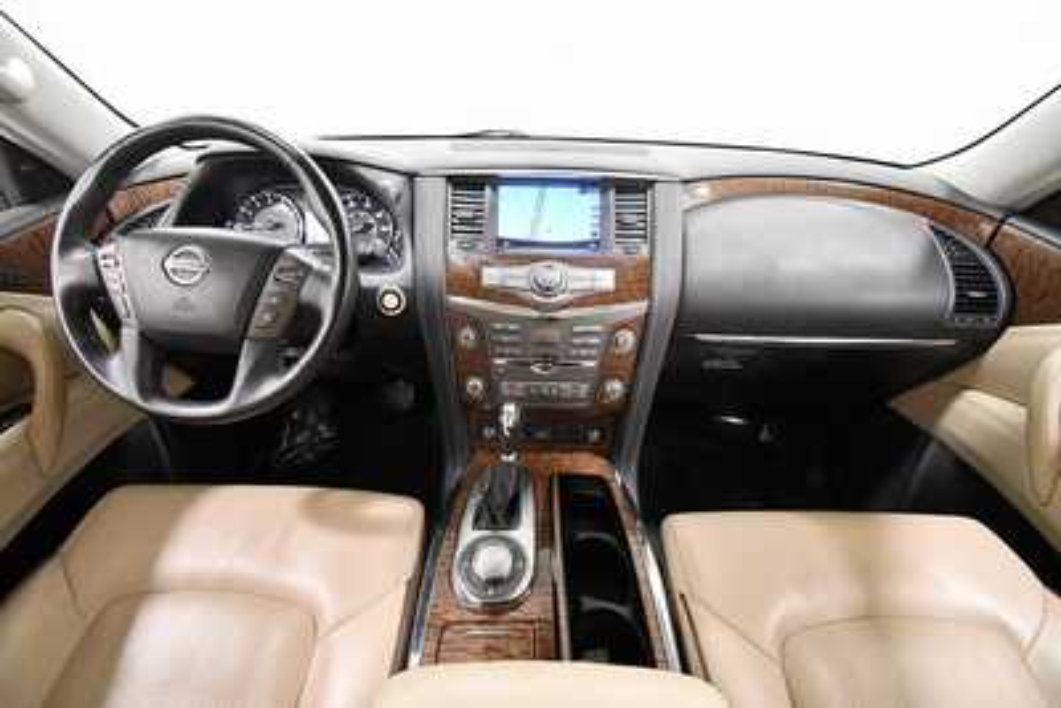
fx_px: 442
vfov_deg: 77.4
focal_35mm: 15
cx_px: 530
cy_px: 354
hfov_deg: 100.4
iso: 3200
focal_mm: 10
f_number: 4.5
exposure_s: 1/80
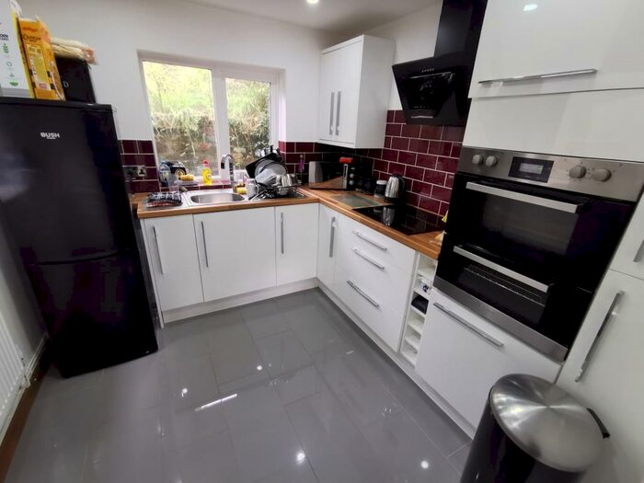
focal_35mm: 16
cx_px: 322
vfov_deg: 78.1
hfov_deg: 94.5
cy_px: 242
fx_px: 298
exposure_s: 1/25
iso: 320
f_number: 2.2
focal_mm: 2.35
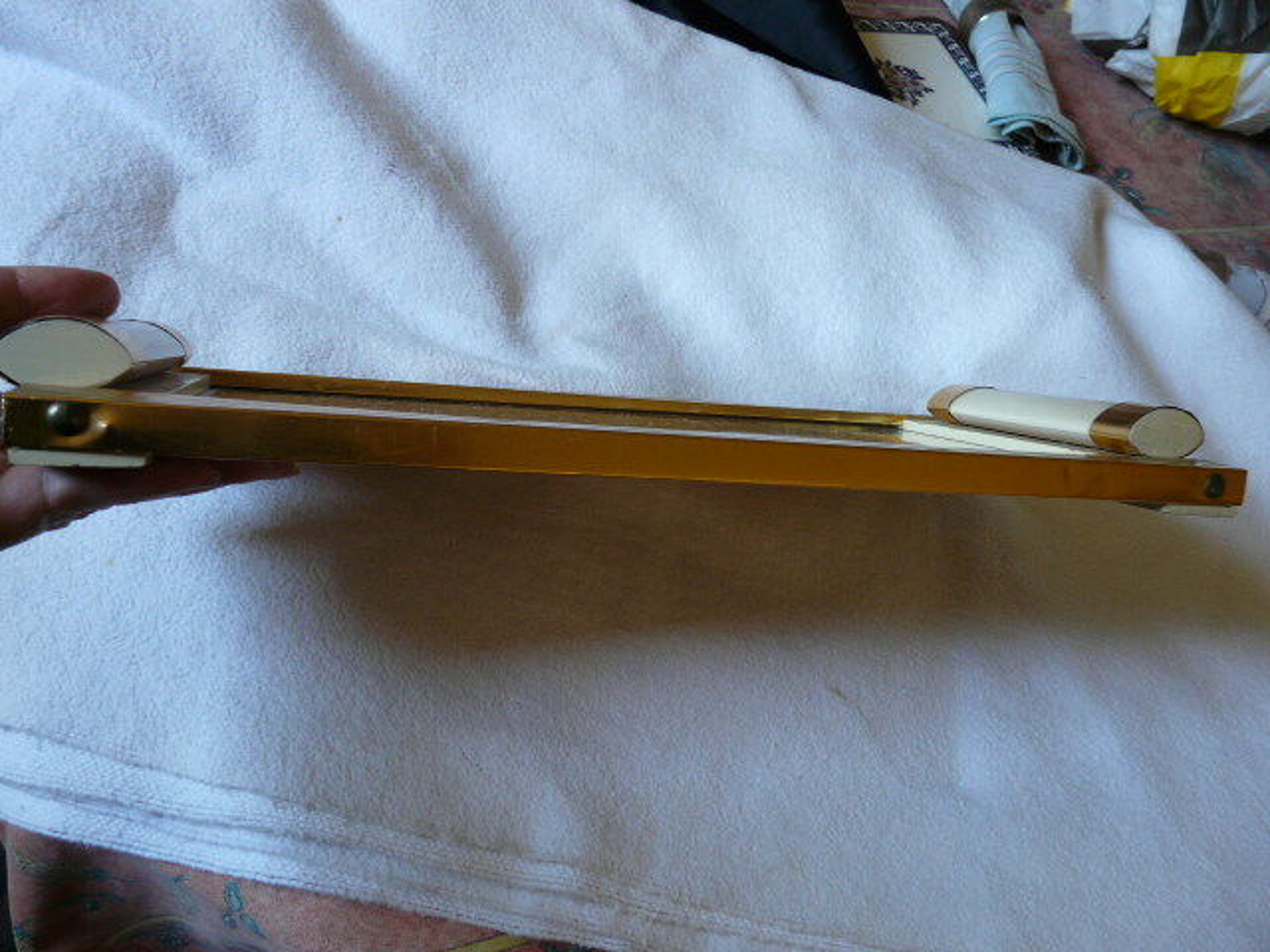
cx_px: 635
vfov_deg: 49.7
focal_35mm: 28
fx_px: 1027
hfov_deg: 63.4
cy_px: 476
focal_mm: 4.6
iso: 160
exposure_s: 1/30
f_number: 2.8
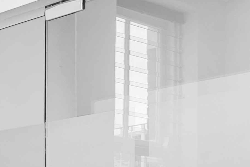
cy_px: 296
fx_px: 743
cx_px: -300
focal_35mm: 107
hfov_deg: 14.5
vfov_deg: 11.8
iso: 200
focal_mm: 16
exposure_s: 1/5
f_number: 9
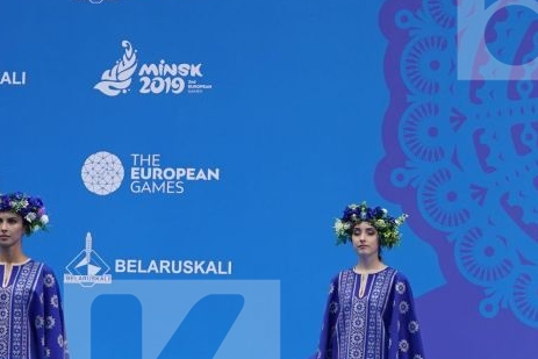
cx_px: 566
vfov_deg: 5.0
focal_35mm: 272
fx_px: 4066
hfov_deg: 7.5
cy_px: 386
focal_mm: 70
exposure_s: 1/250
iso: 320
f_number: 2.8
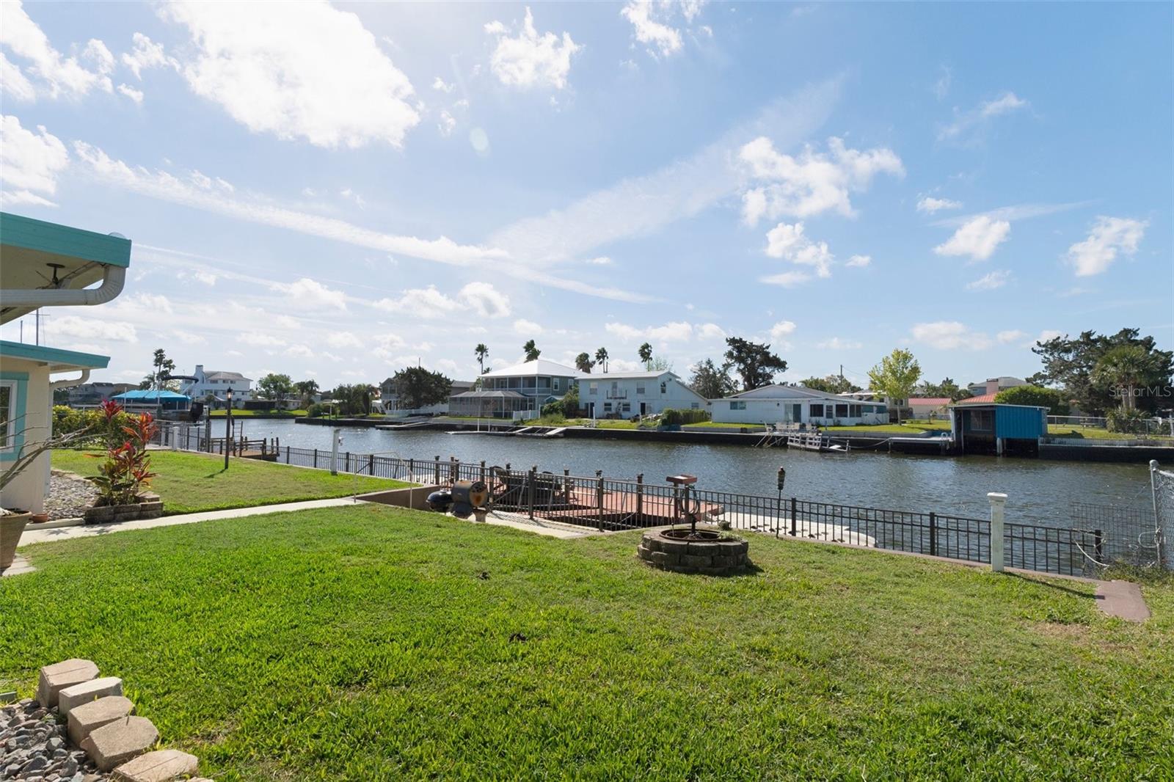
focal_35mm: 18
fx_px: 587
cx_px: 587
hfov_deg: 90.0
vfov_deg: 67.4
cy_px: 391
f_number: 8
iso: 500
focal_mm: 12
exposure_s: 1/750
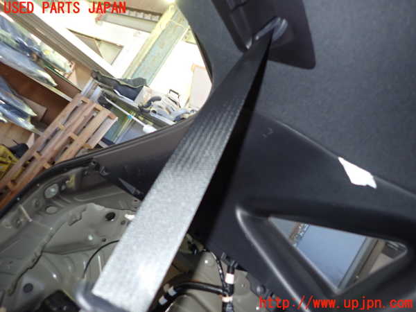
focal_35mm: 25
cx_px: 208
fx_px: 300
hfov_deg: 69.4
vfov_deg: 54.9
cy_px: 156
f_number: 2
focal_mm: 4.5
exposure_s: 1/30
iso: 250
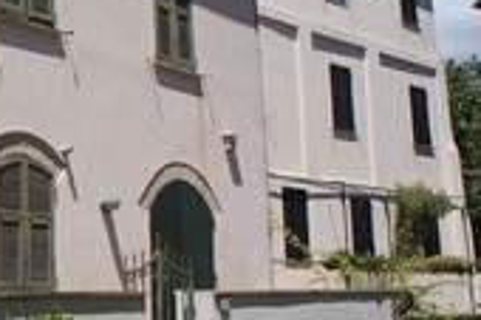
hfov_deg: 24.0
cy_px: 54
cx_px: -158
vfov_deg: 18.4
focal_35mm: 73
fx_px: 974
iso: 200
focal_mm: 18
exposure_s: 1/640
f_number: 7.1
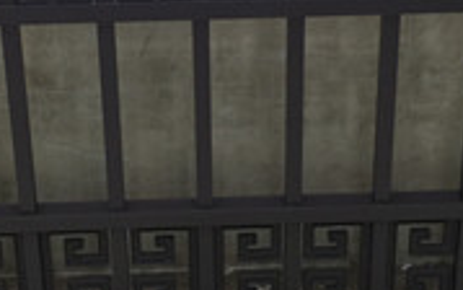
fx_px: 1086
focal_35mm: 86
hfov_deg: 24.1
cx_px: 197
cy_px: 45
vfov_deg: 15.1
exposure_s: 1/33
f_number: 2.2
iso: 40
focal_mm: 4.15
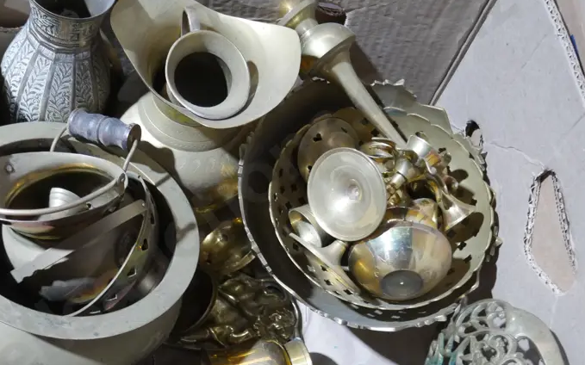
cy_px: 259
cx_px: 155
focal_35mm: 48
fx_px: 765
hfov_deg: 40.8
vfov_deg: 26.6
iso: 1600
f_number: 3.6
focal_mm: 15
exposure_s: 1/60
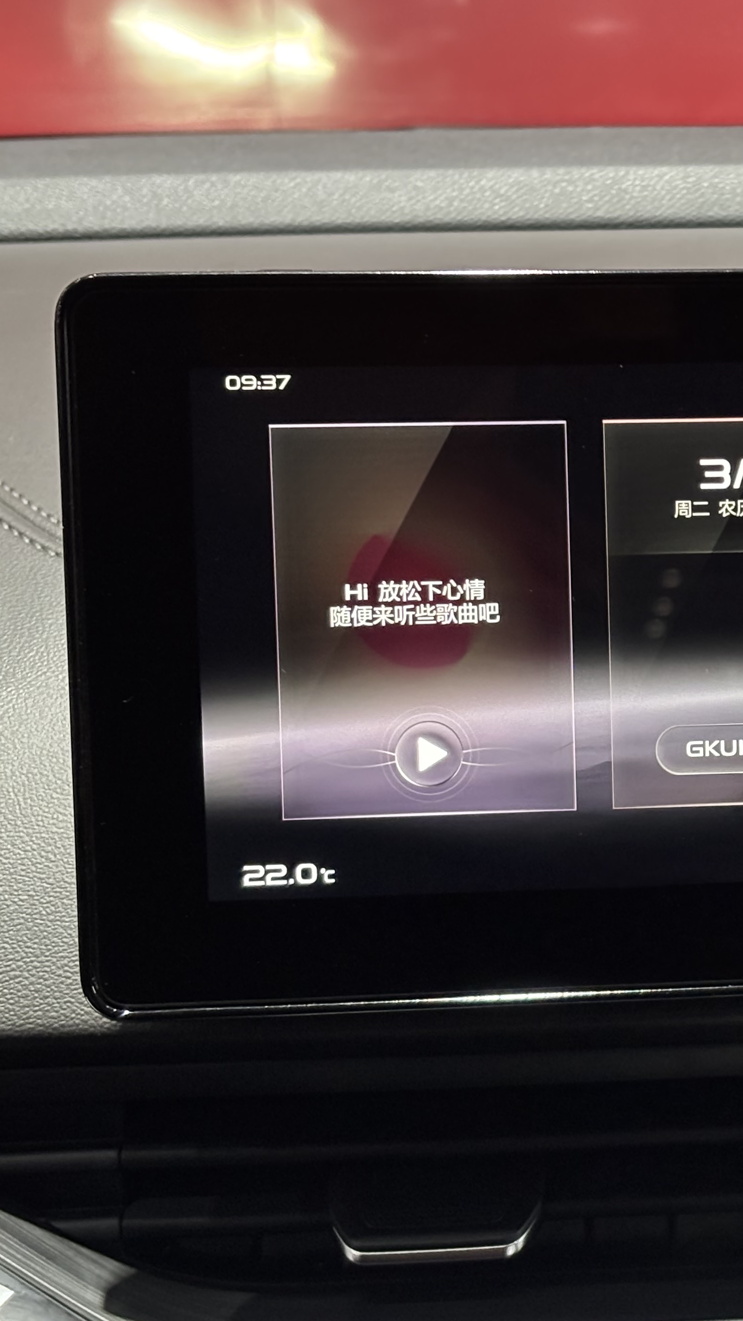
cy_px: 608
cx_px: 885
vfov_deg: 25.9
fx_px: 2872
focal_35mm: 82
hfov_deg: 14.3
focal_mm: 5.96
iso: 400
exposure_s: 1/30
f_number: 1.6
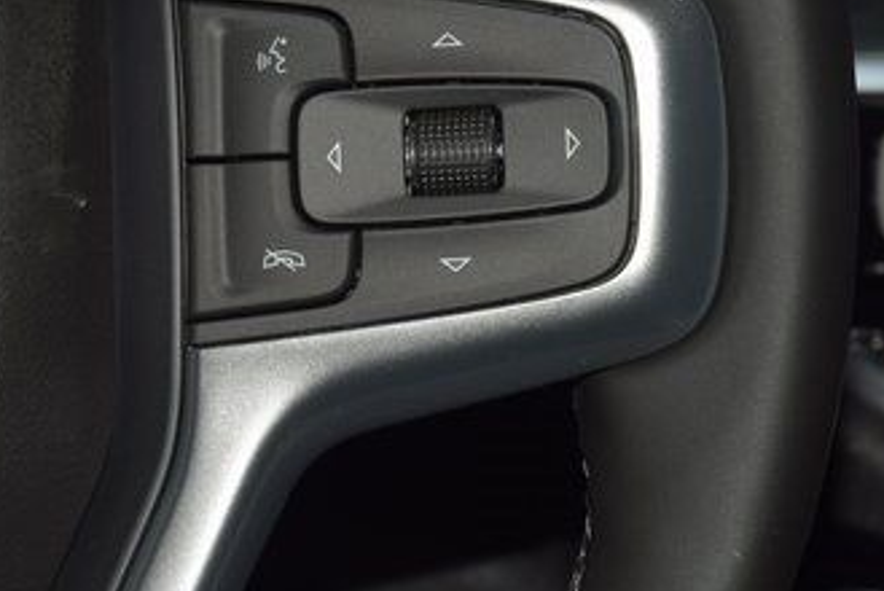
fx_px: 5014
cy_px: 184
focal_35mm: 204
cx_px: 435
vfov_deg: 6.7
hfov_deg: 10.1
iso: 100
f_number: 8
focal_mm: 70
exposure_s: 1/125
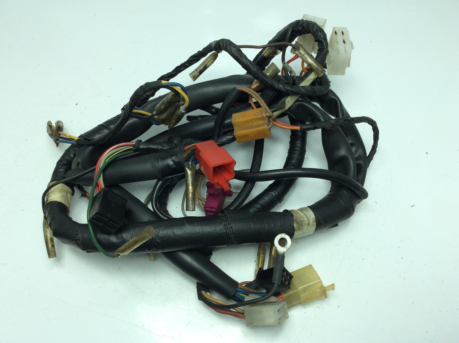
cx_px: 230
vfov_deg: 44.1
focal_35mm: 32
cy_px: 172
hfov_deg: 56.9
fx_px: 424
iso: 32
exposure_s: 1/267
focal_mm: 3.3
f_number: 2.4
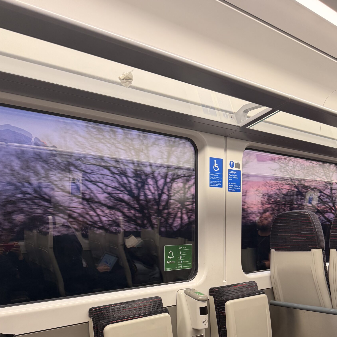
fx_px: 352
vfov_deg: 49.2
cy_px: 250
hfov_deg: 51.1
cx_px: 179
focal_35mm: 32
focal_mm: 6.76
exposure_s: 1/93
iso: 160
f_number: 1.78
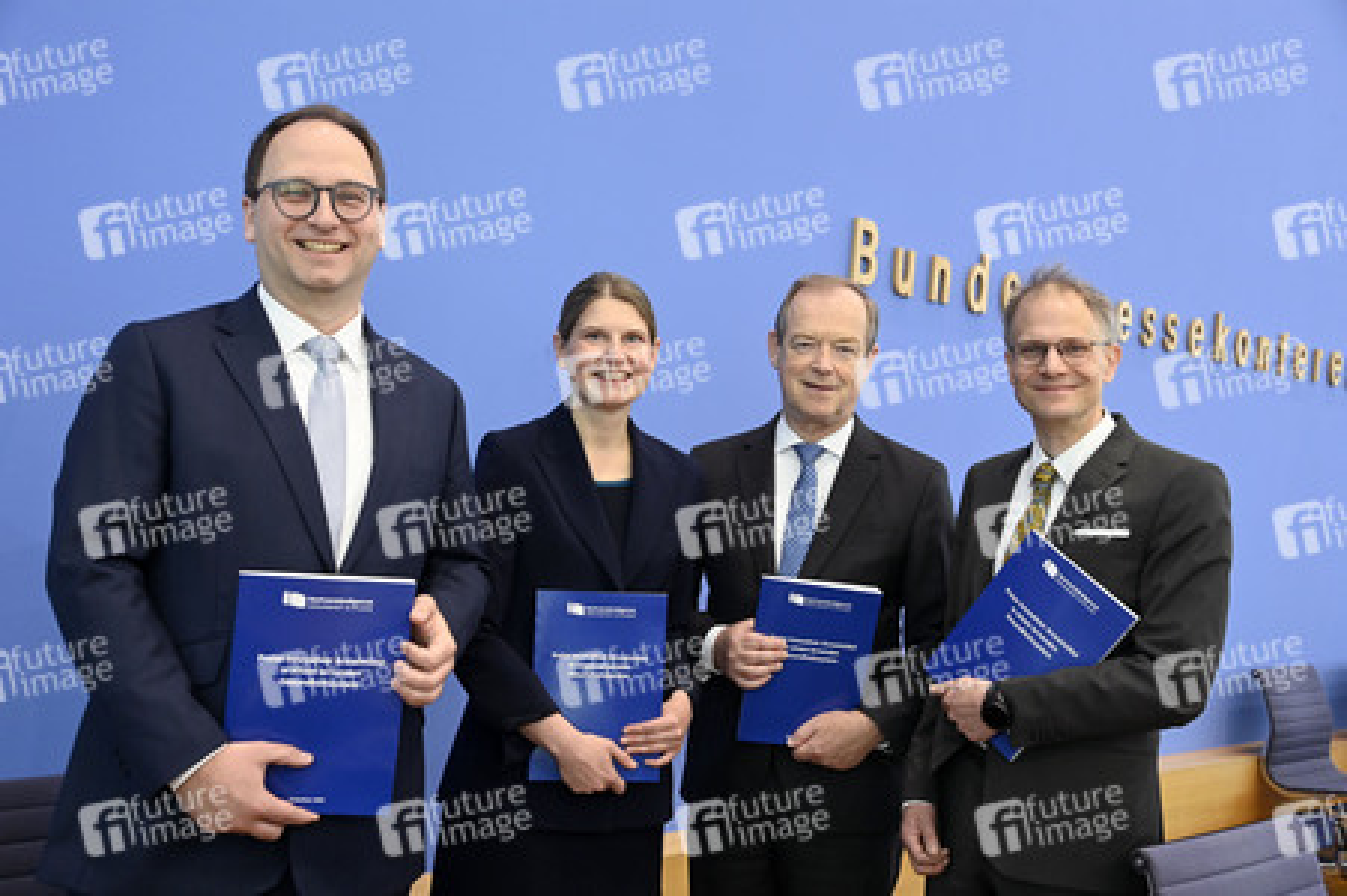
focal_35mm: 38
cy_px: 448
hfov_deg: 50.7
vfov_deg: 35.0
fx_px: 1421
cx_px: 674
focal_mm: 38
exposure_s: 1/400
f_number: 5.6
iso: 4000
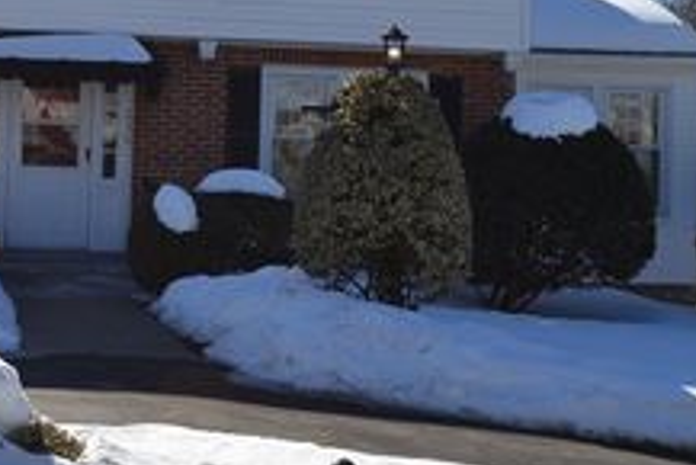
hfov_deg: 25.6
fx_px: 1470
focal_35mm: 76
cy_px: 63
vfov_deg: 17.7
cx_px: 35
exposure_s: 1/320
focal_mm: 22
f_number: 9
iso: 100
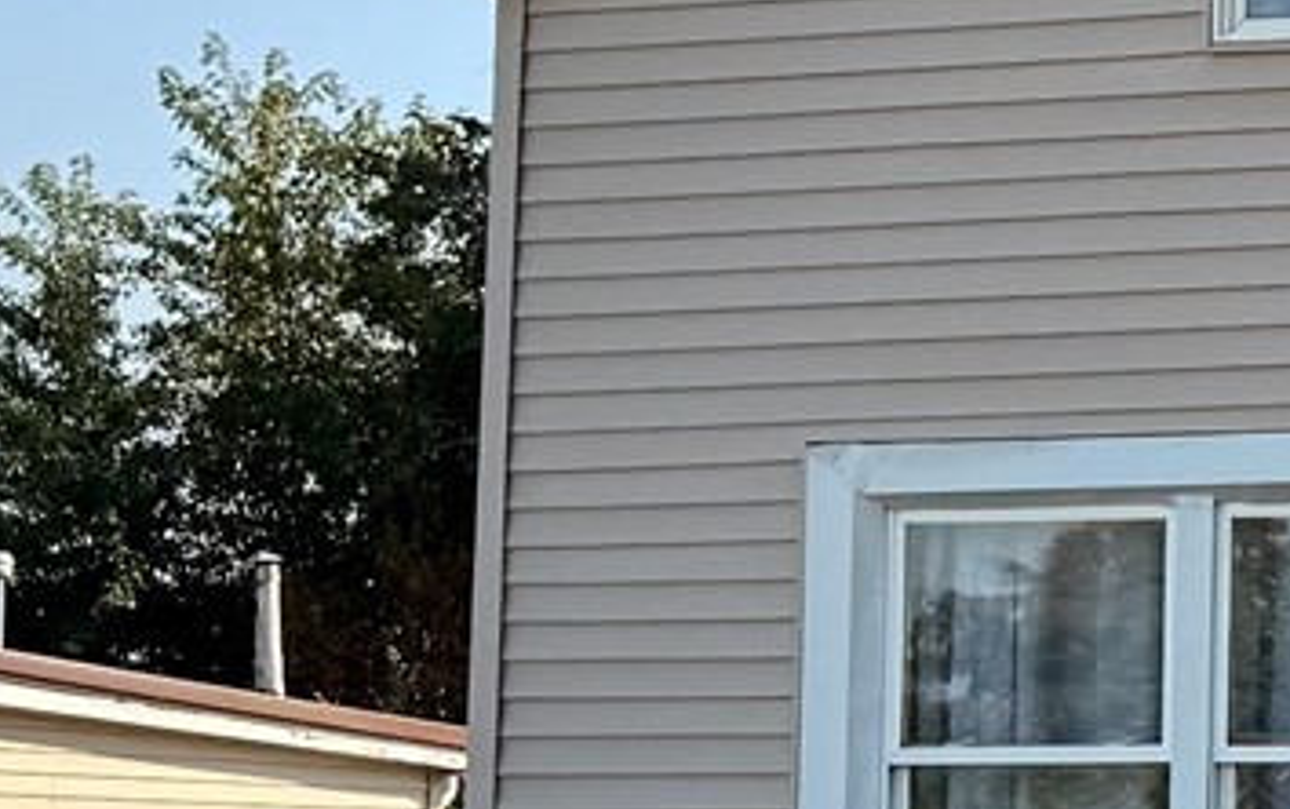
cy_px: 660
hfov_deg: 12.6
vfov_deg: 8.9
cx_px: 2525
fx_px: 5173
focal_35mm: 147
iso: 80
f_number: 1.78
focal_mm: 6.76
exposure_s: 1/5319
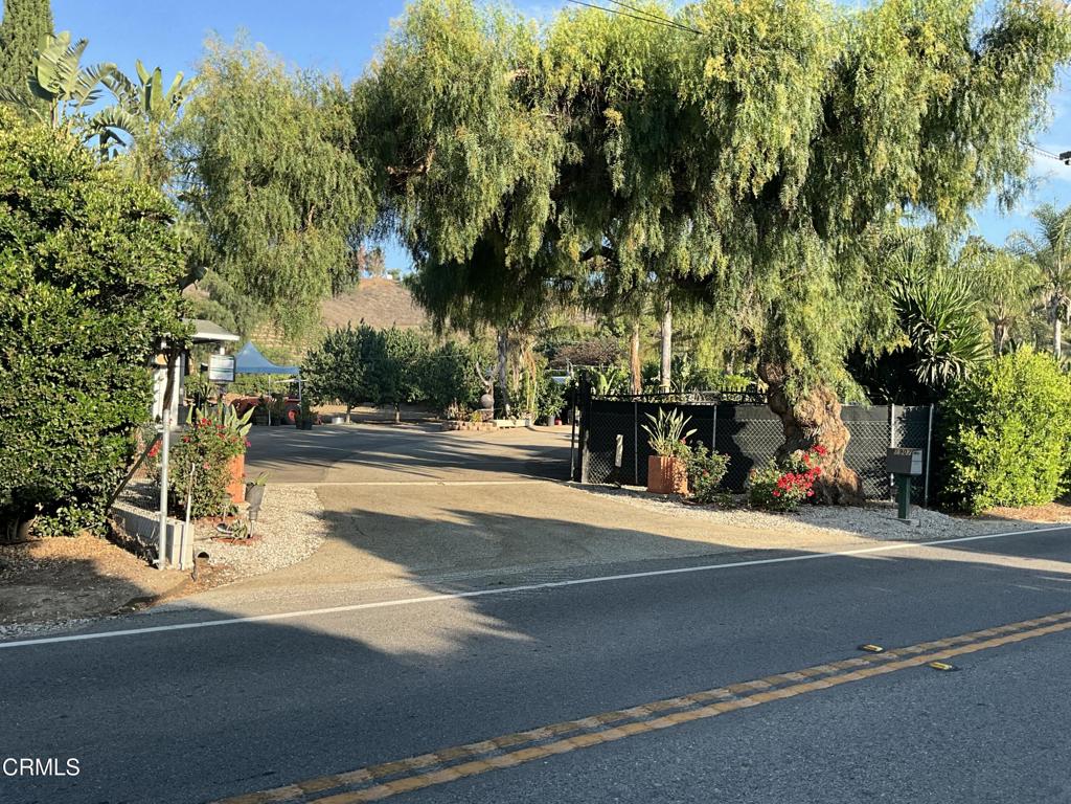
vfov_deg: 48.2
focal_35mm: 29
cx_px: 536
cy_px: 402
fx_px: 897
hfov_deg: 61.7
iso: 25
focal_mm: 3
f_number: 1.8
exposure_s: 1/478
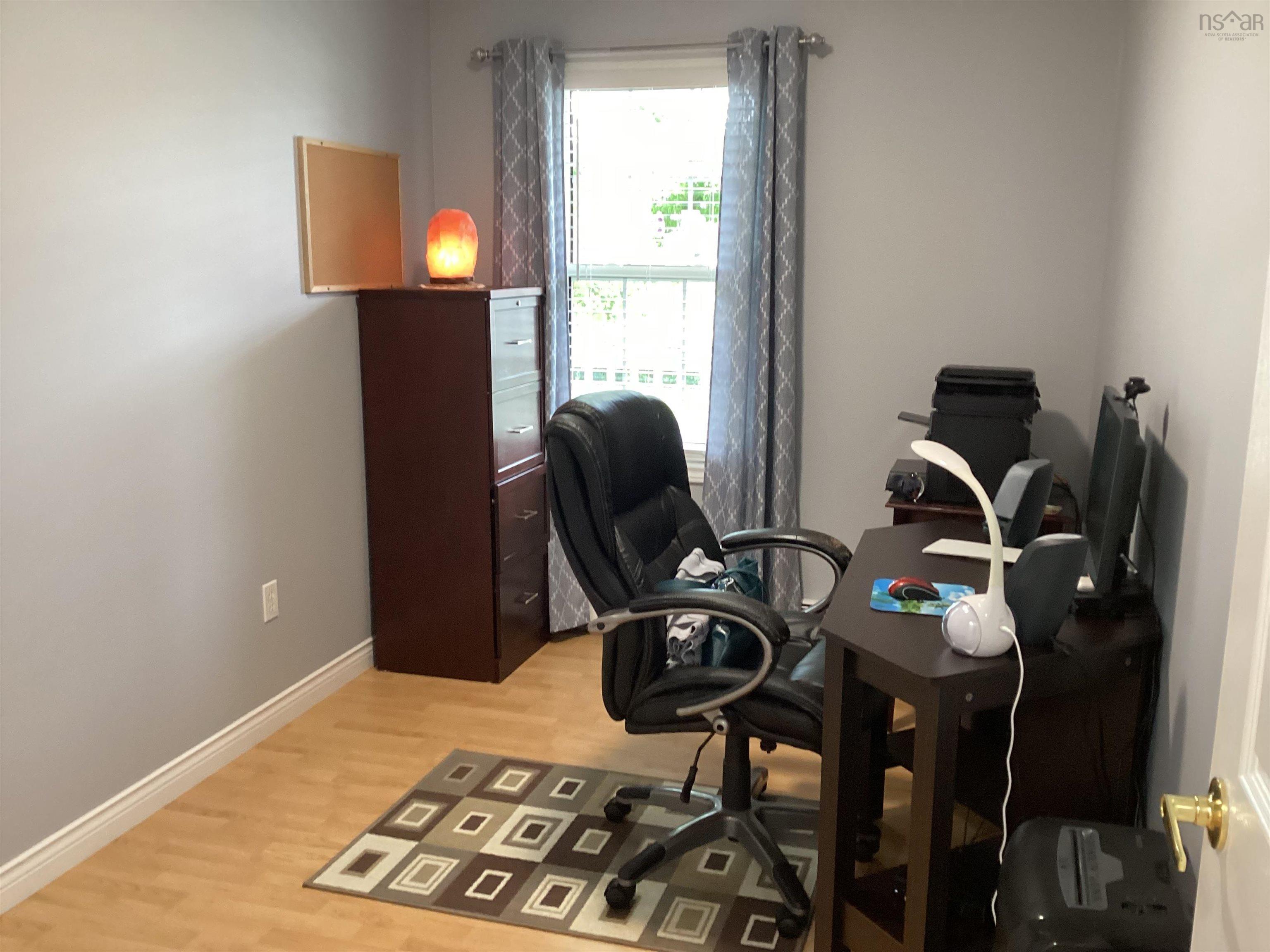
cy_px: 476
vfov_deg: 45.4
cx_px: 635
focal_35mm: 31
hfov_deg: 58.4
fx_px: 1137
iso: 320
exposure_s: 1/40
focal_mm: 3.3
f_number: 2.4
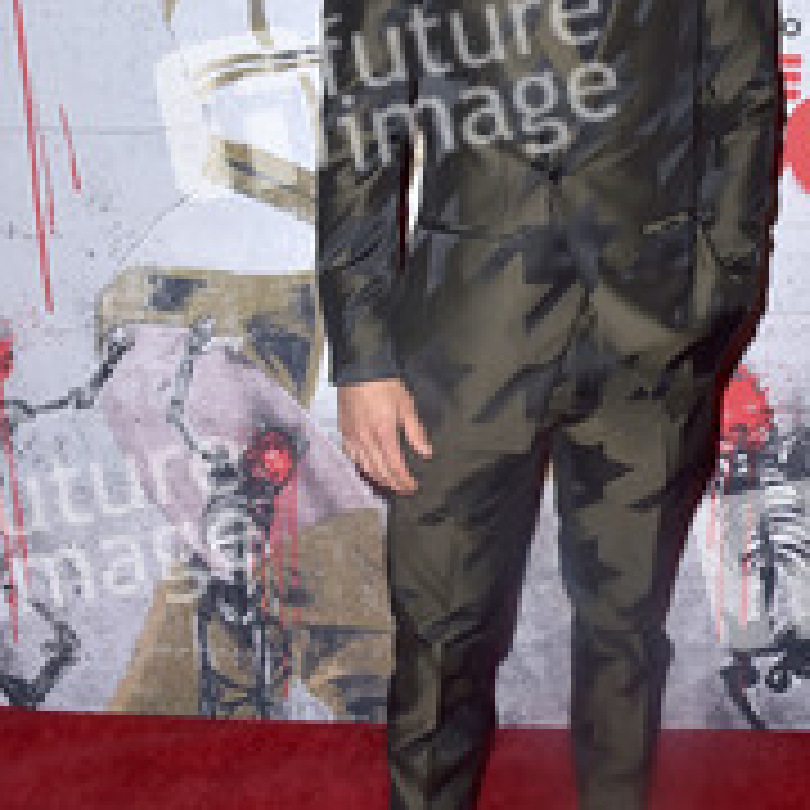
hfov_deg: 32.0
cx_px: 520
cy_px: 320
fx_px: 1403
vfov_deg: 32.1
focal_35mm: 53
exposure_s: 1/250
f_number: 7.1
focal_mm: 28
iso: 320
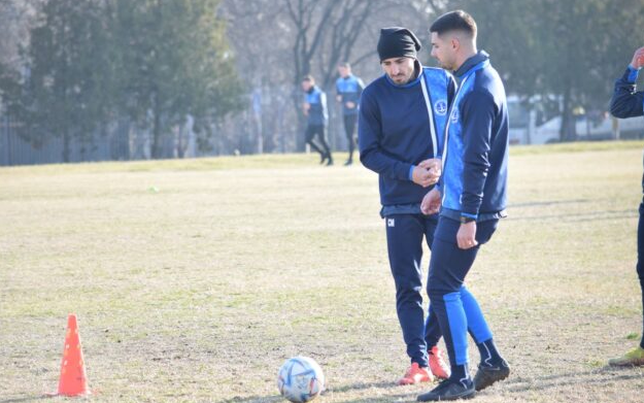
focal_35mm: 231
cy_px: 212
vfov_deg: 5.7
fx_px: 4055
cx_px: 323
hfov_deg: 9.1
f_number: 4.8
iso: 800
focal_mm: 150
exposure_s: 1/800
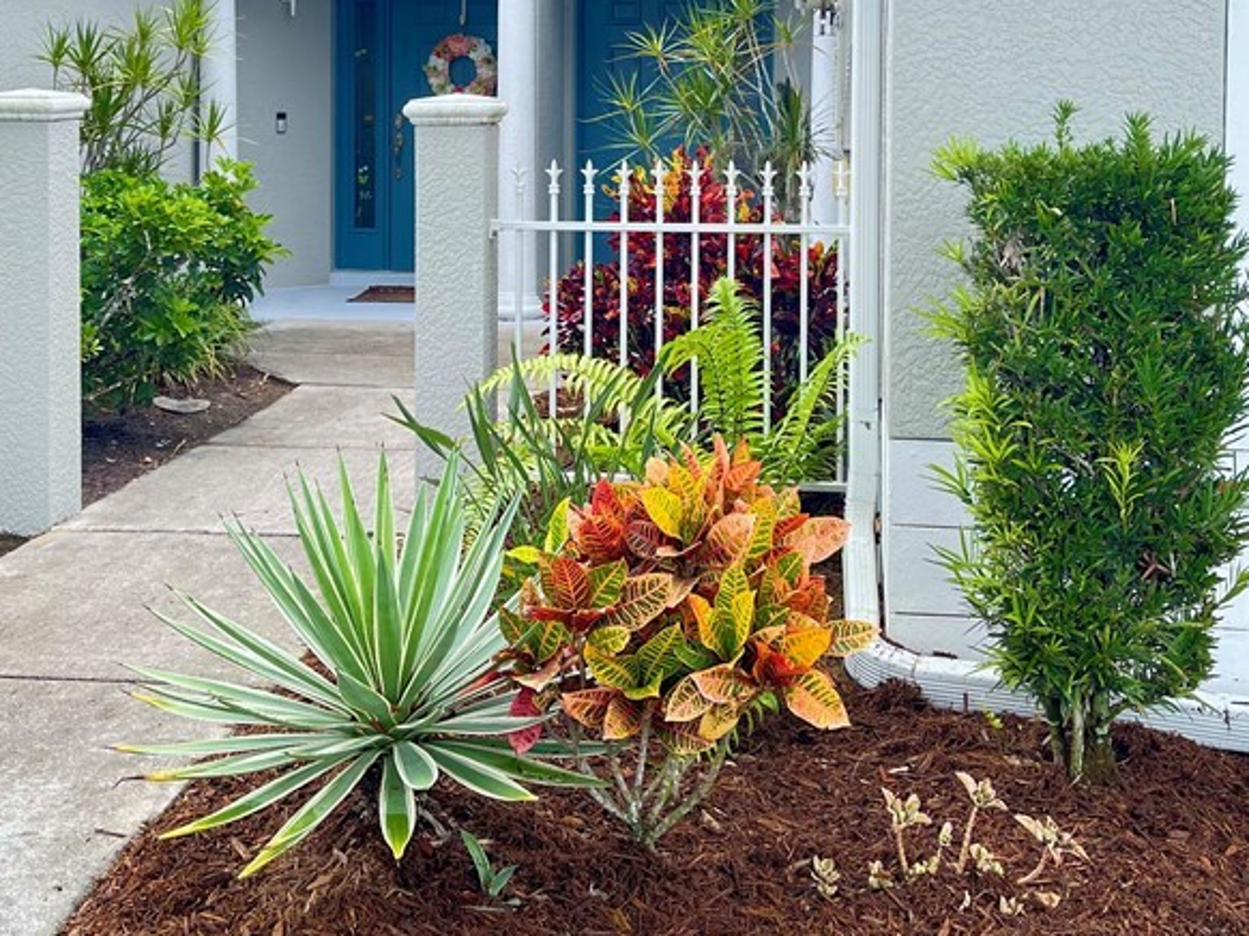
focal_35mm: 44
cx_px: 586
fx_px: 1587
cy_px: 150
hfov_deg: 42.9
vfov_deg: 31.7
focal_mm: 5.1
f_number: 1.6
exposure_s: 1/466
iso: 32
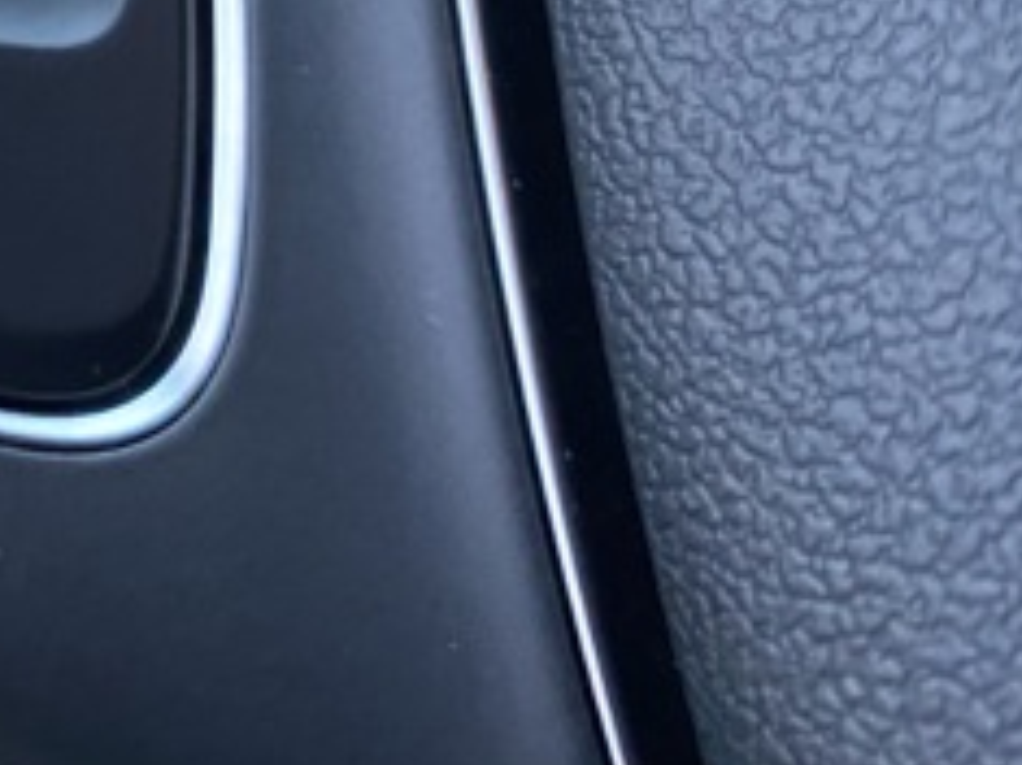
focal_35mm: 85
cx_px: -526
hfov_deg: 19.8
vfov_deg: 16.4
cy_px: -235
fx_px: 2508
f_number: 1.8
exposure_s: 1/27
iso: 500
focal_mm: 4.25
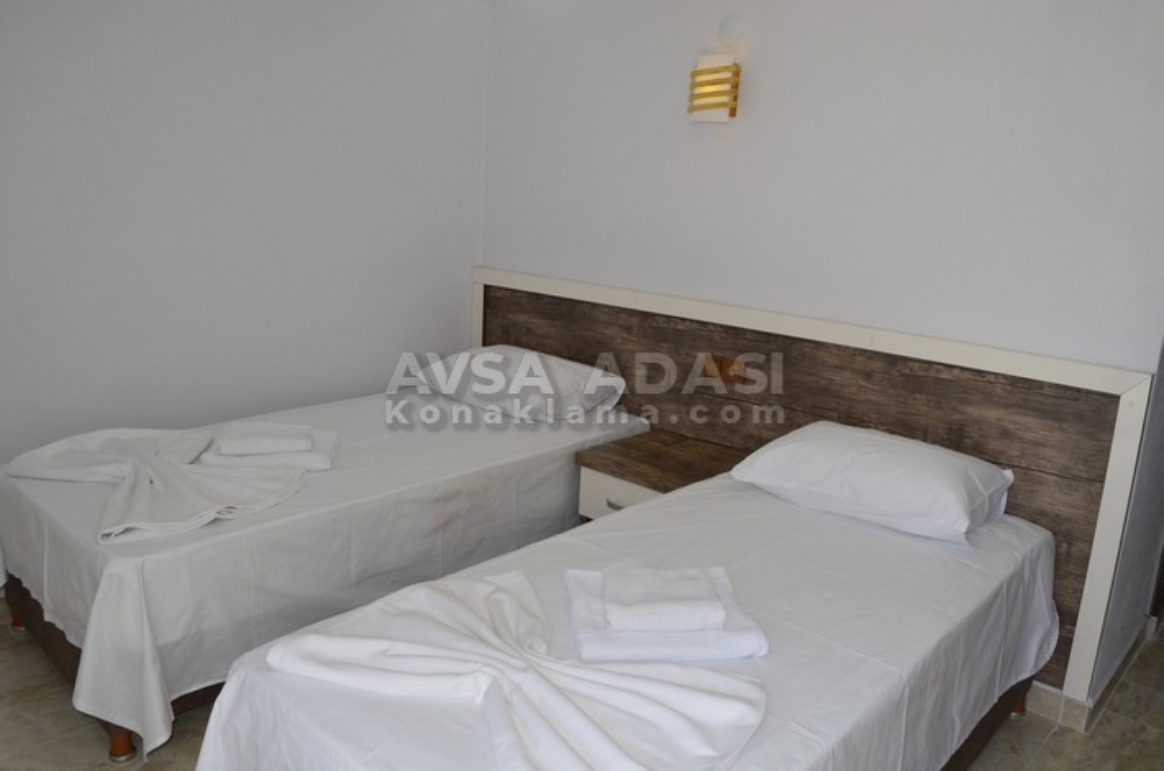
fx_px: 871
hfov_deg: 67.5
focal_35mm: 27
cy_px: 386
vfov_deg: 47.7
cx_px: 582
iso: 1000
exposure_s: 1/200
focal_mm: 18
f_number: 9.5
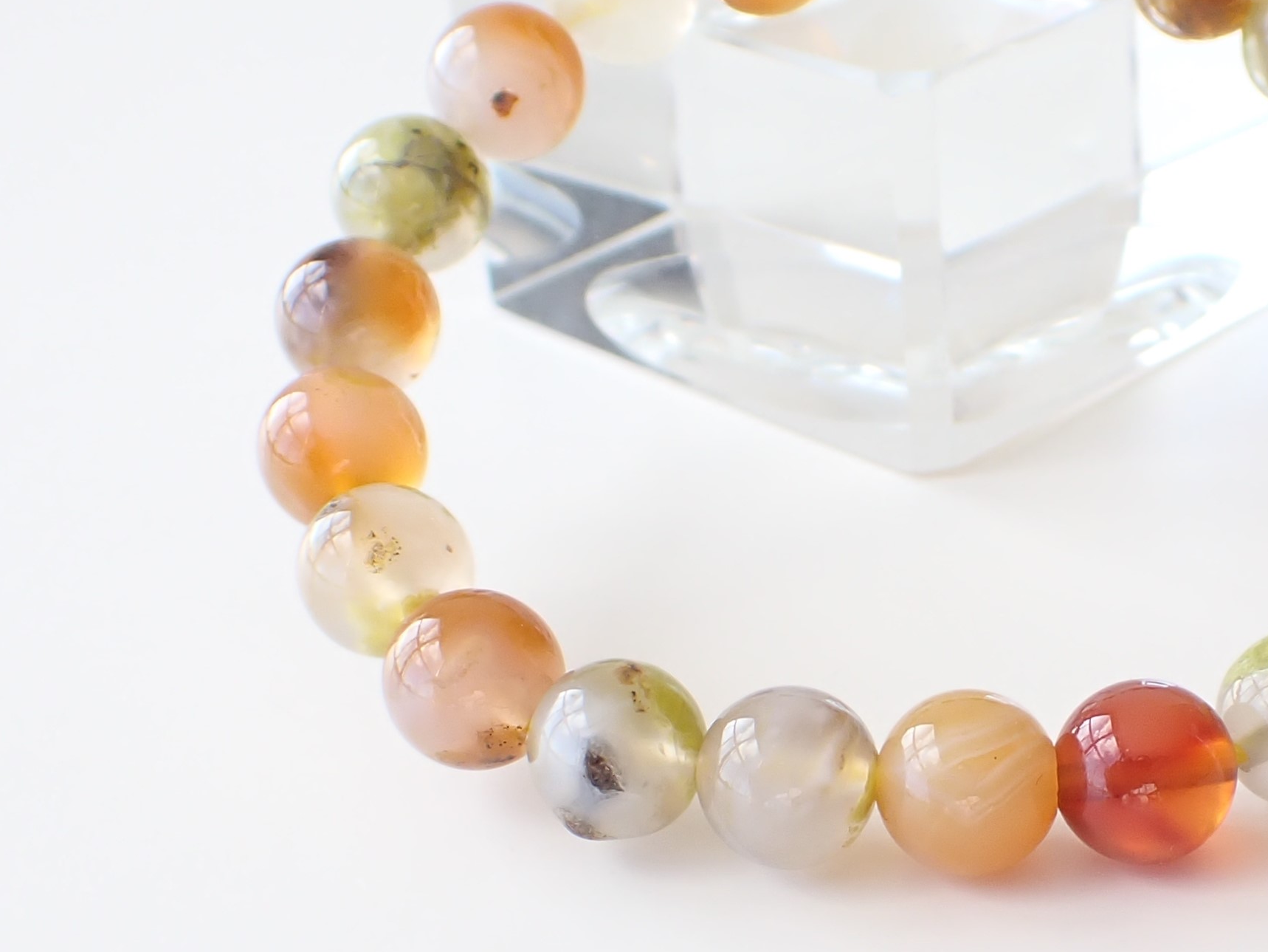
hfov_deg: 32.9
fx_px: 2088
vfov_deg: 25.6
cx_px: 990
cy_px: 559
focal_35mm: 57
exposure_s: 1/125
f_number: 3.2
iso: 100
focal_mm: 5.4
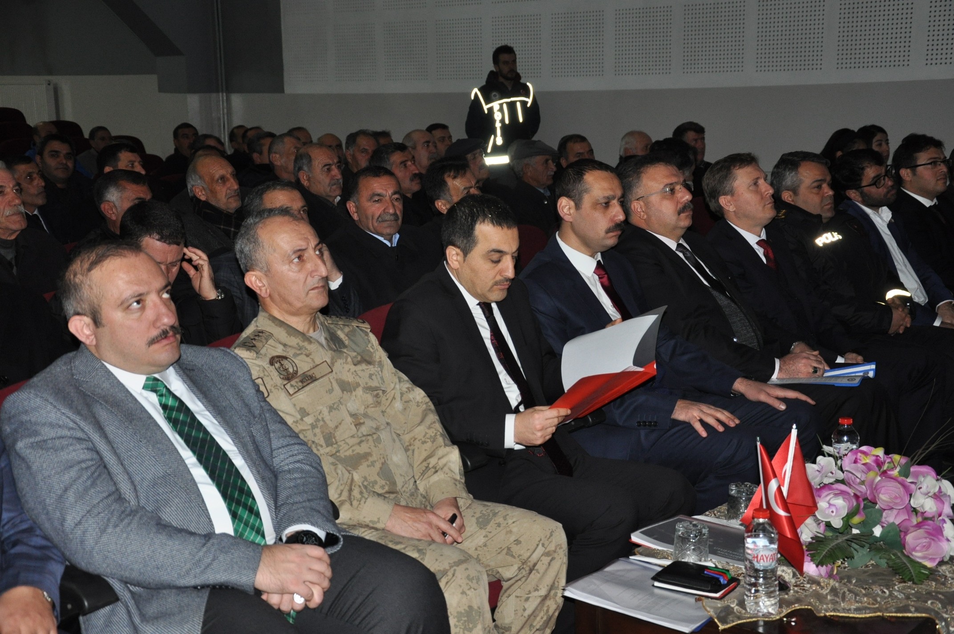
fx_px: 1390
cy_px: 317
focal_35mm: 52
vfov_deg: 25.7
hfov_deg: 37.9
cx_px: 477
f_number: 4.5
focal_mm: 35
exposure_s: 1/60
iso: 800
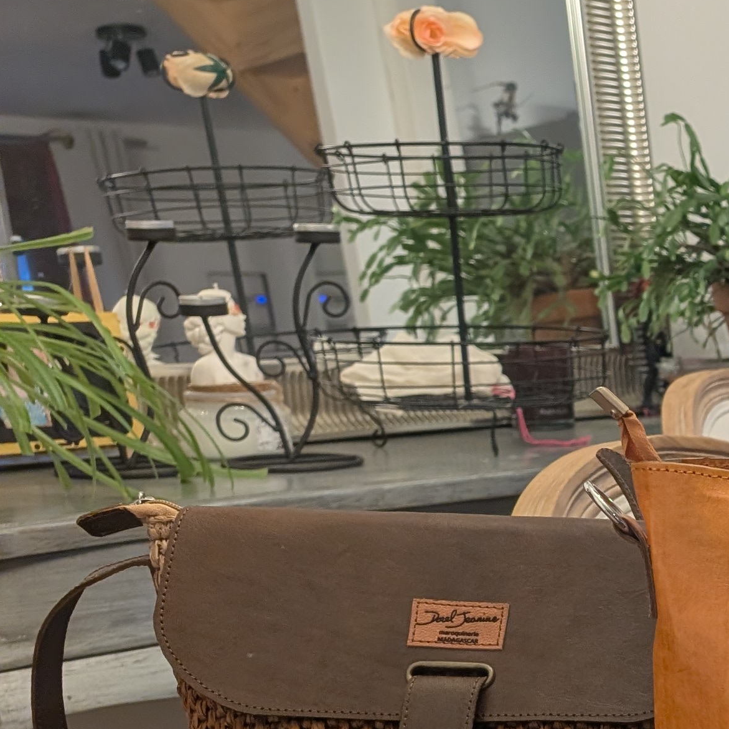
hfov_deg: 18.7
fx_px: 1763
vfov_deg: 22.7
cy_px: 669
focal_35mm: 74
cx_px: 1268
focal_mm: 6.9
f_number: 1.68
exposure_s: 1/103
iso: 429
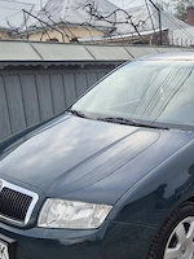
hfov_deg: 31.0
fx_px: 344
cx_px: 145
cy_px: 168
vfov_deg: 40.8
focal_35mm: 46
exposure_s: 1/244
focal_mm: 5.4
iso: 25
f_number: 1.8
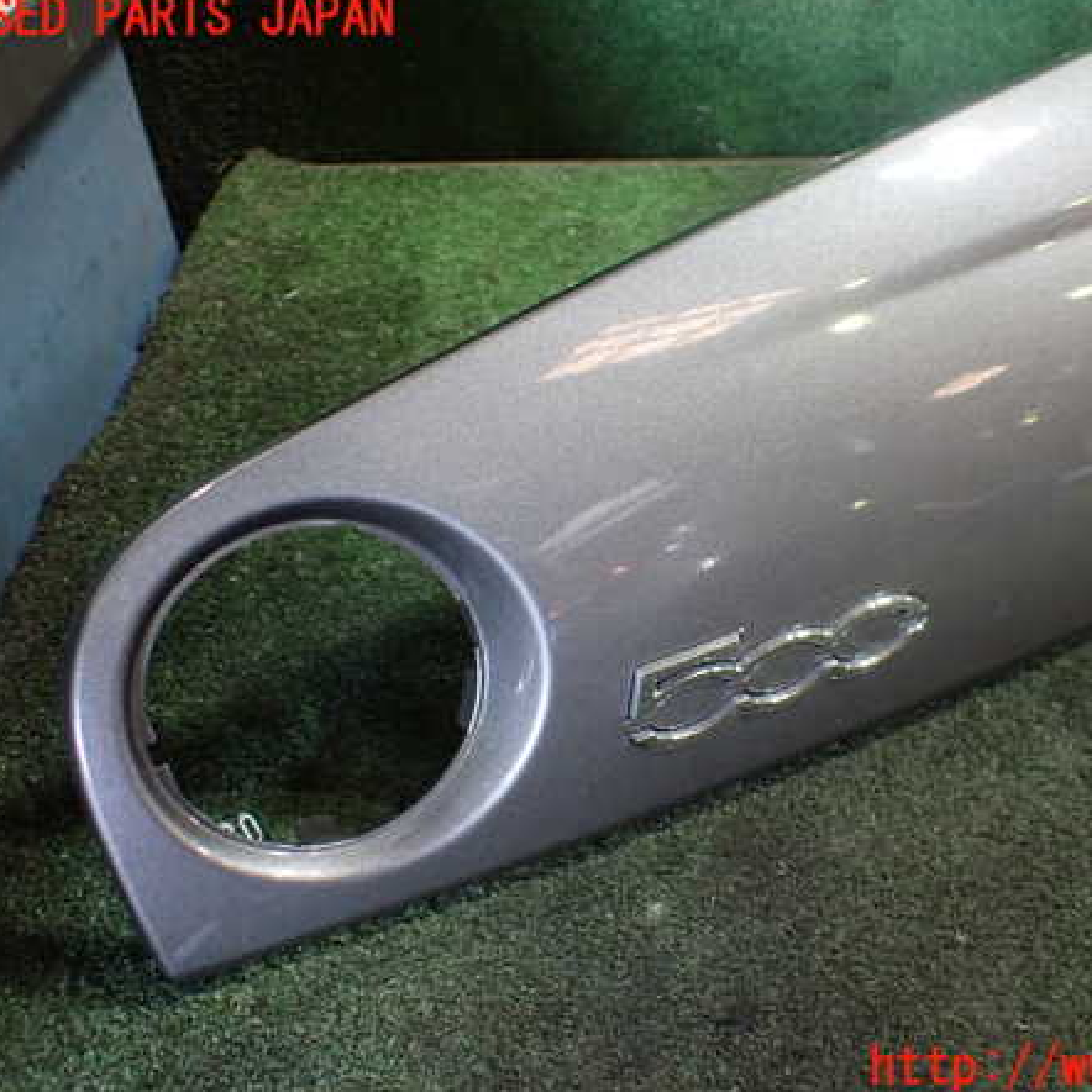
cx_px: 687
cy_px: 544
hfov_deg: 45.6
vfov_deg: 46.0
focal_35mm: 36
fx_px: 1285
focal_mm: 5.4
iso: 800
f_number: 2.3
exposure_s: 1/80
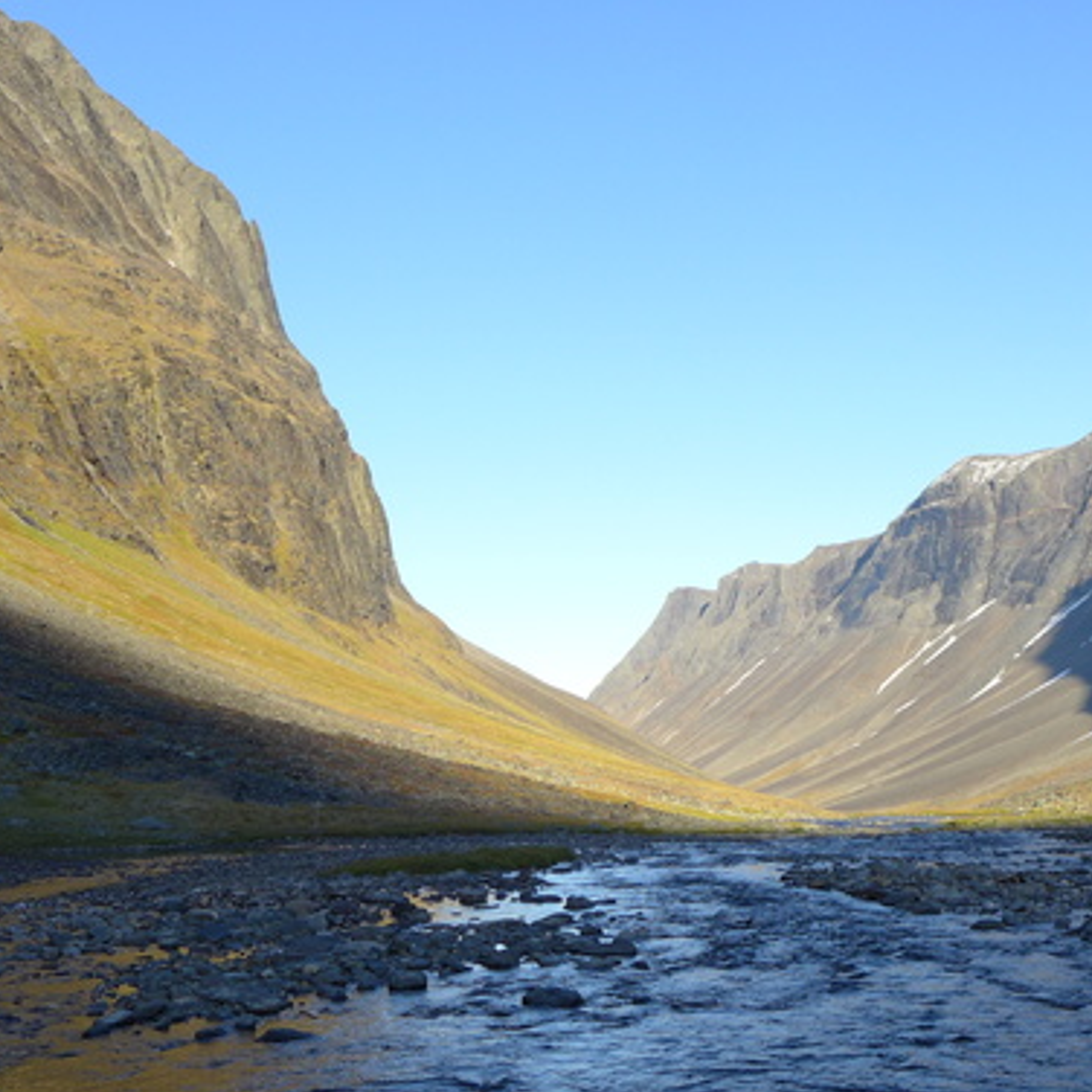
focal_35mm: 39
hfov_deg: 42.8
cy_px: 627
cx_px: 582
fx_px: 1392
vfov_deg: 42.7
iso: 80
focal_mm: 4.7
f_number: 2.8
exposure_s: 1/640
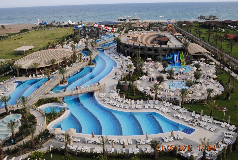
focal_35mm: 36
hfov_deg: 53.0
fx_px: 238
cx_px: 119
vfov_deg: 37.0
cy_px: 80
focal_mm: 24
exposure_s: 1/160
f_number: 6.3
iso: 100
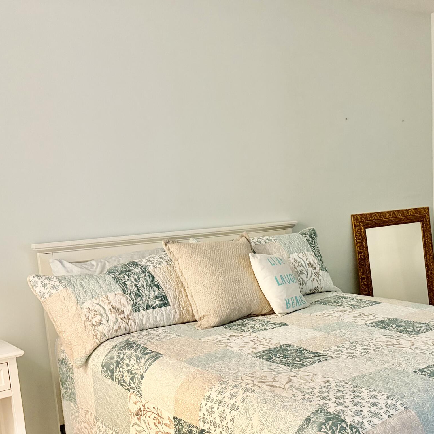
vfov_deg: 37.1
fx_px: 638
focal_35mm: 45
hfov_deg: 36.9
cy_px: 292
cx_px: 310
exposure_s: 1/40
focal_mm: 5.96
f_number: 1.6
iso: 400
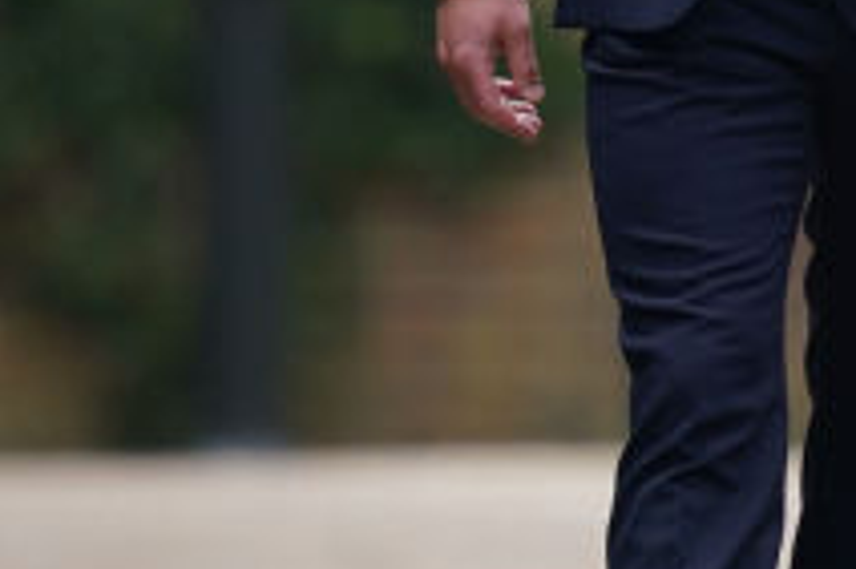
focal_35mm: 2710
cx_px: 1611
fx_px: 64386
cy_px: -196
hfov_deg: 0.8
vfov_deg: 0.5
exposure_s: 1/1000
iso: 320
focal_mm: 560
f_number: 4.5
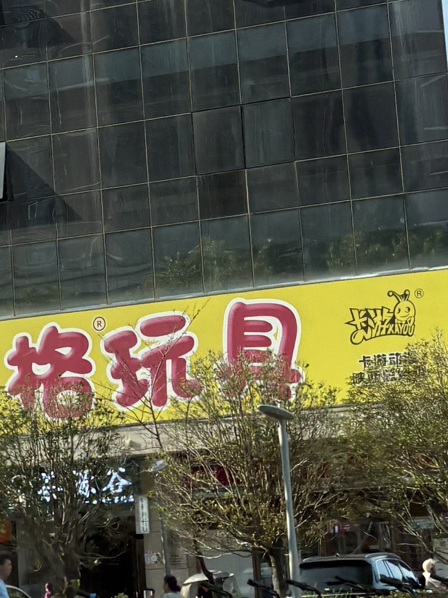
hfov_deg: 34.0
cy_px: 163
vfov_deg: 43.6
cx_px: 145
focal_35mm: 42
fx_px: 725
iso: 50
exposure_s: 1/756
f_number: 1.6
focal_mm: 5.96
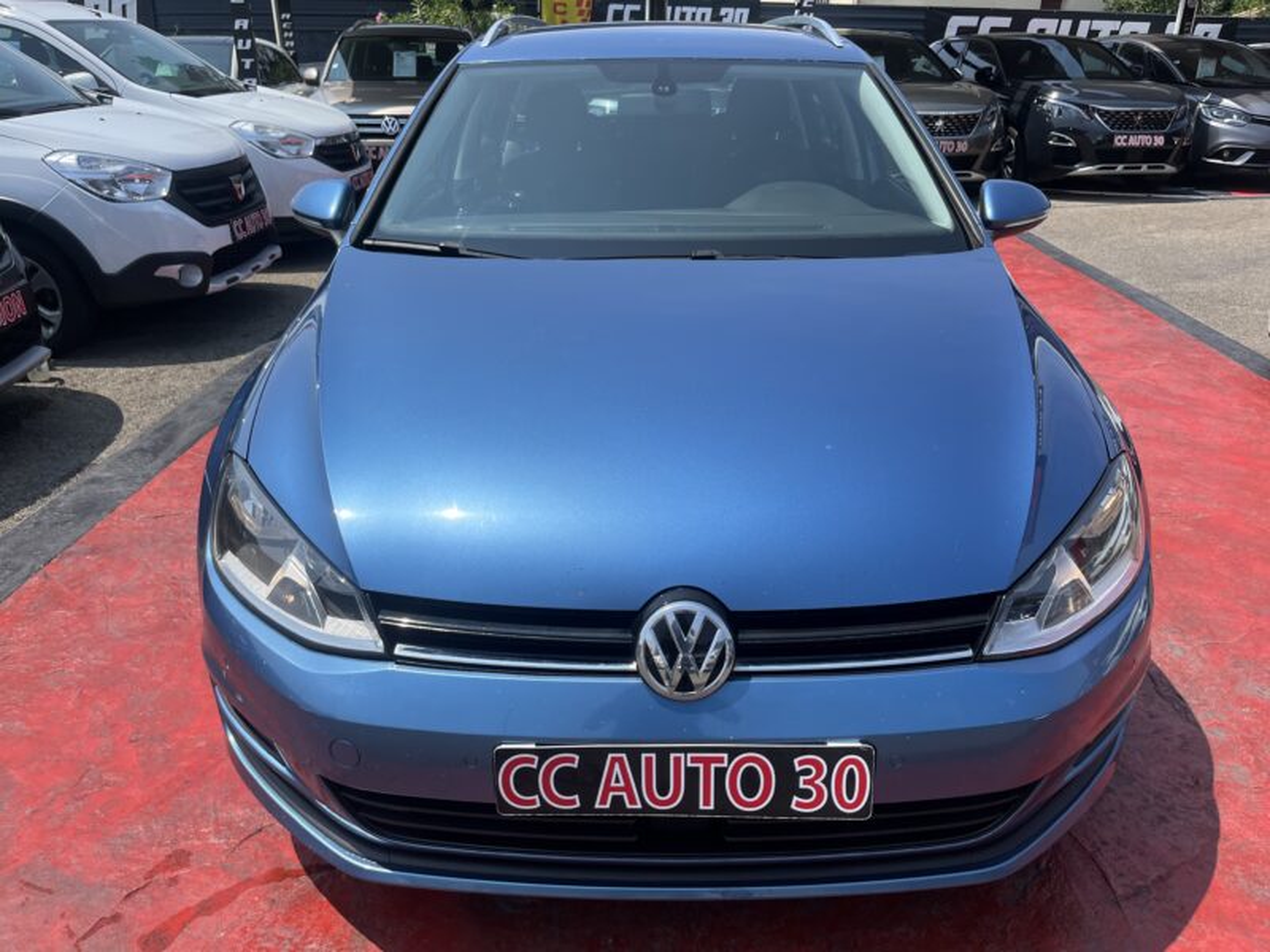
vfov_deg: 53.1
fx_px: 954
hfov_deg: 67.3
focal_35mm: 26
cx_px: 635
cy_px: 476
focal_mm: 5.1
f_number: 1.6
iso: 50
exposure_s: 1/3049
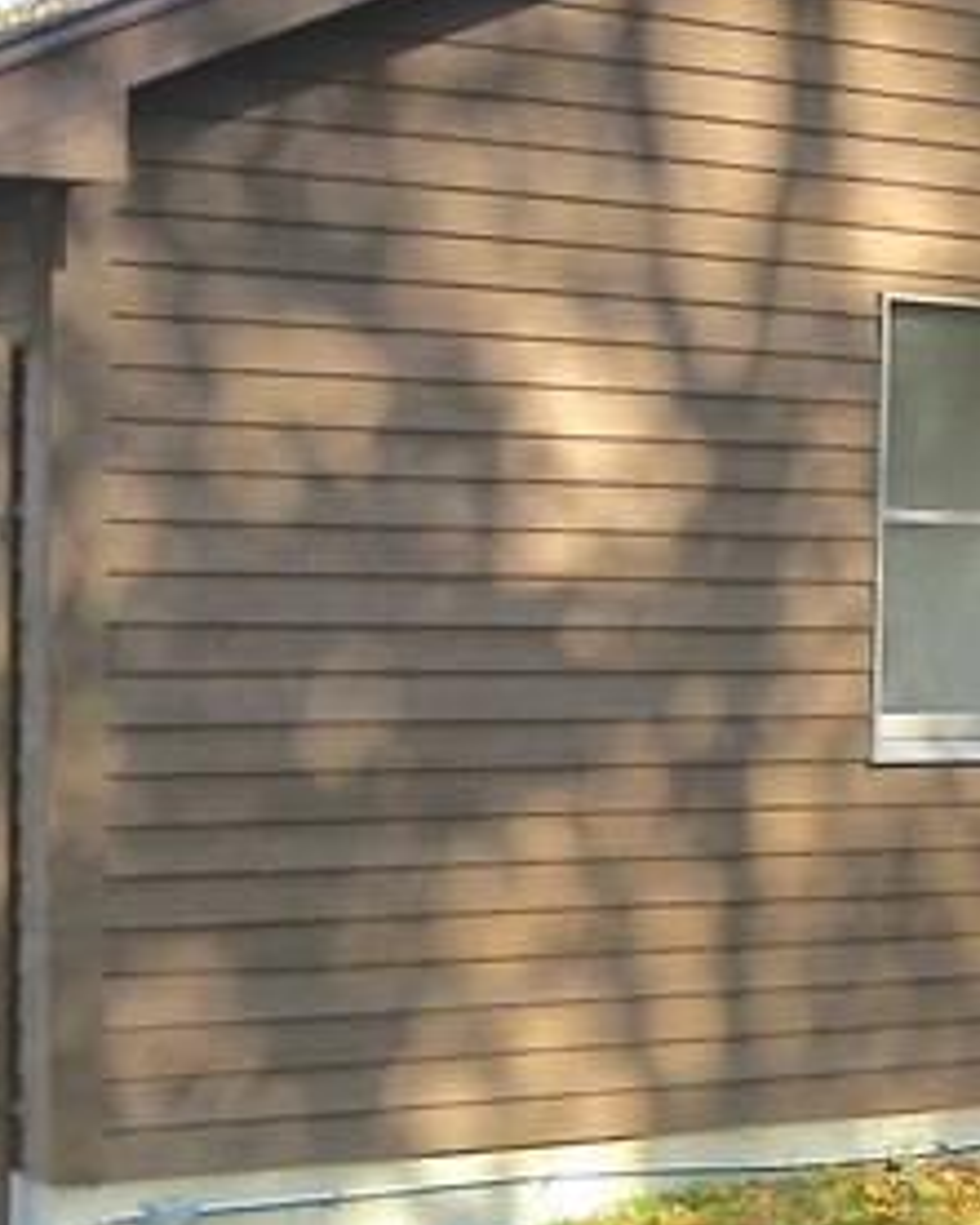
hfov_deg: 16.2
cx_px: 847
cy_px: 861
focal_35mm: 94
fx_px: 3406
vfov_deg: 20.3
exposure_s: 1/160
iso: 64
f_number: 3.5
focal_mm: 4.6
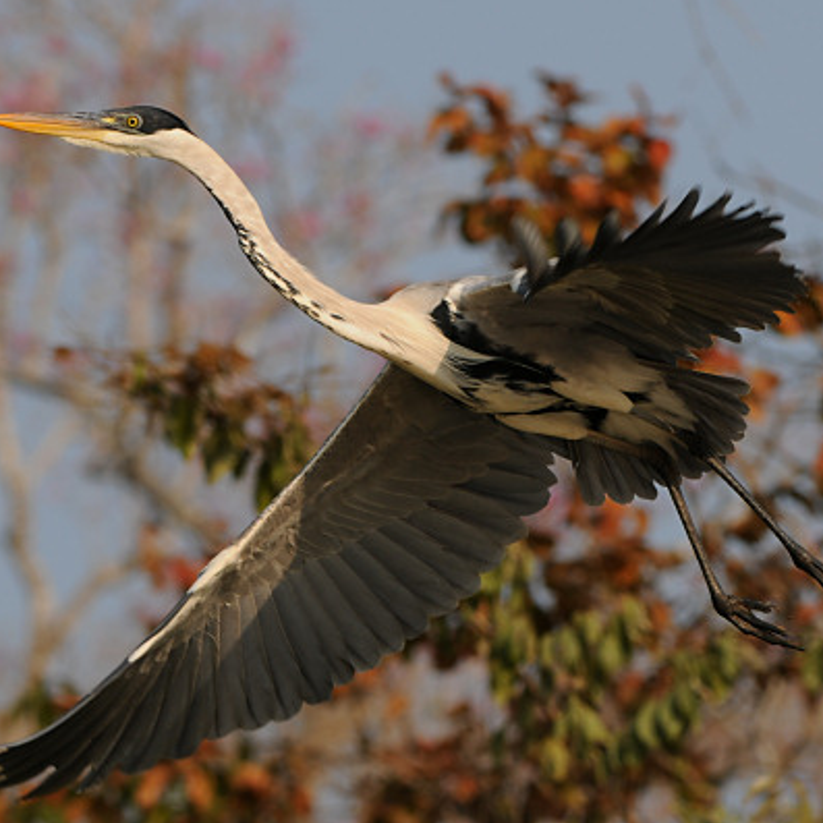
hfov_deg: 3.8
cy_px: 410
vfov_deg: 3.8
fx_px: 12427
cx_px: 464
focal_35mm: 462
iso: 200
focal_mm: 240
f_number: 5.6
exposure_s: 1/1000
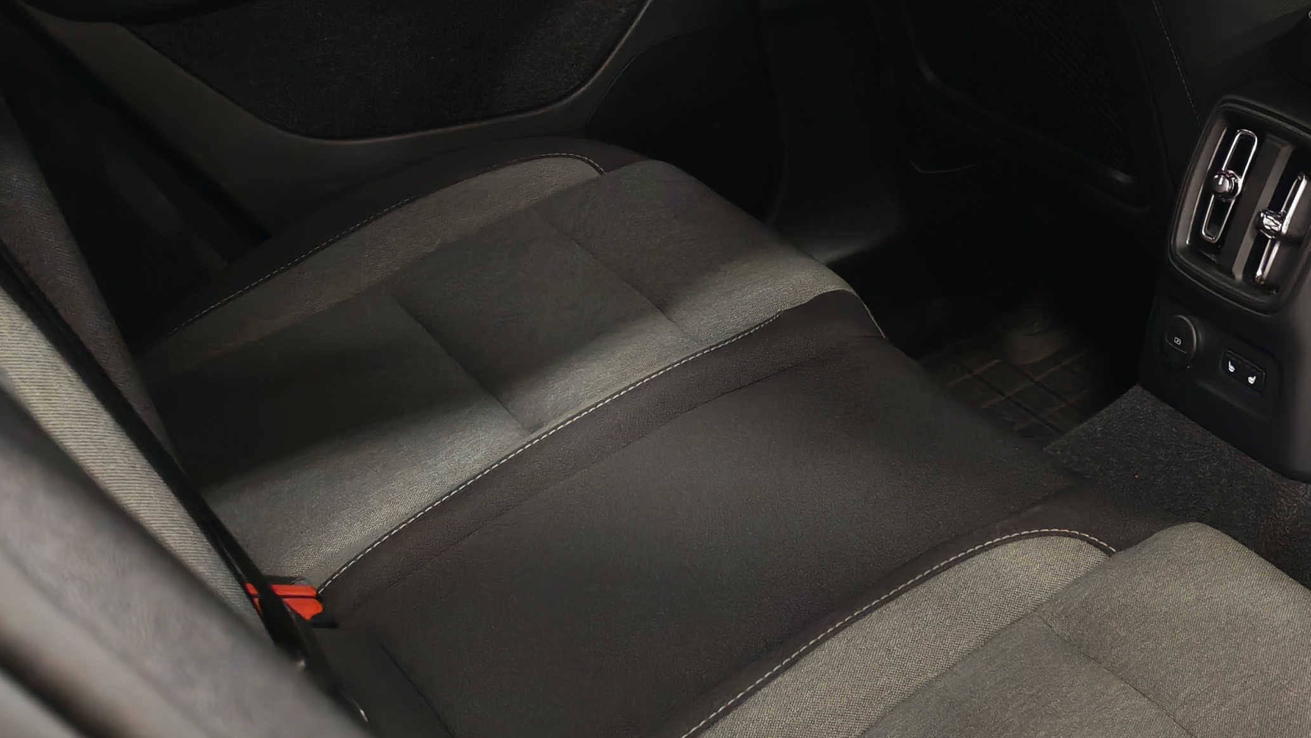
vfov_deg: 18.0
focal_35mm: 65
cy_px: -30
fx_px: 2260
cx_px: 1216
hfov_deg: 30.7
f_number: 1.9
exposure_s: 1/50
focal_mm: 6.12
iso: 753
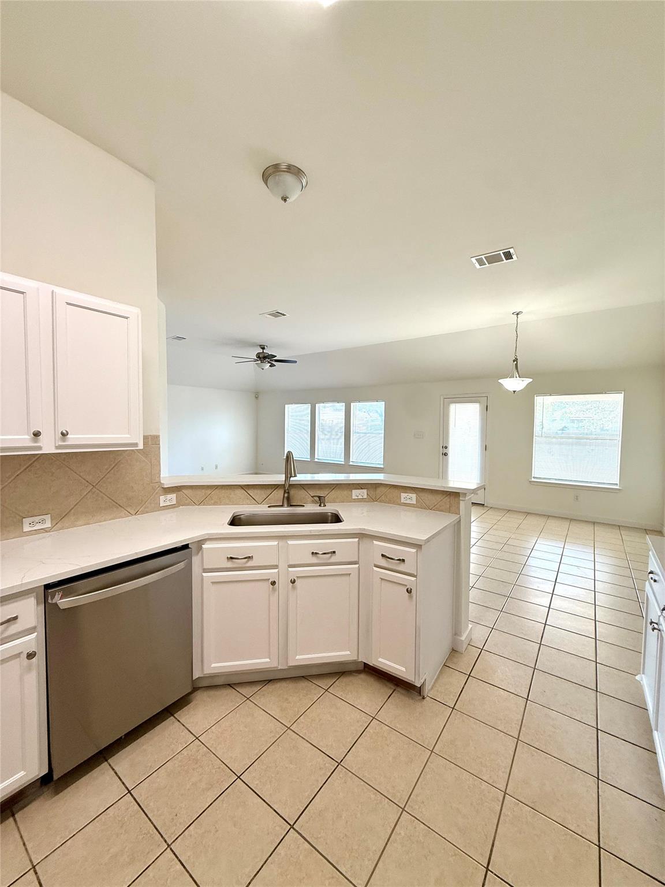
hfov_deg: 85.7
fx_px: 359
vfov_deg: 102.1
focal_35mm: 14
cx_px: 332
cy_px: 444
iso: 160
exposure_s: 1/120
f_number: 2.2
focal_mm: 2.22
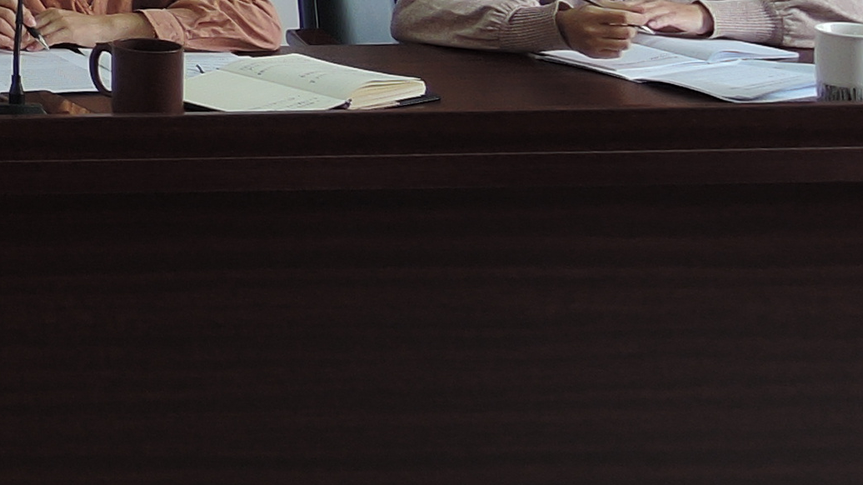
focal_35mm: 101
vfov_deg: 11.3
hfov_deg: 16.6
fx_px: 2310
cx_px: -802
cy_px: -337
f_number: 2.8
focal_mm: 5.1
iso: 80
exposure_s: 1/40
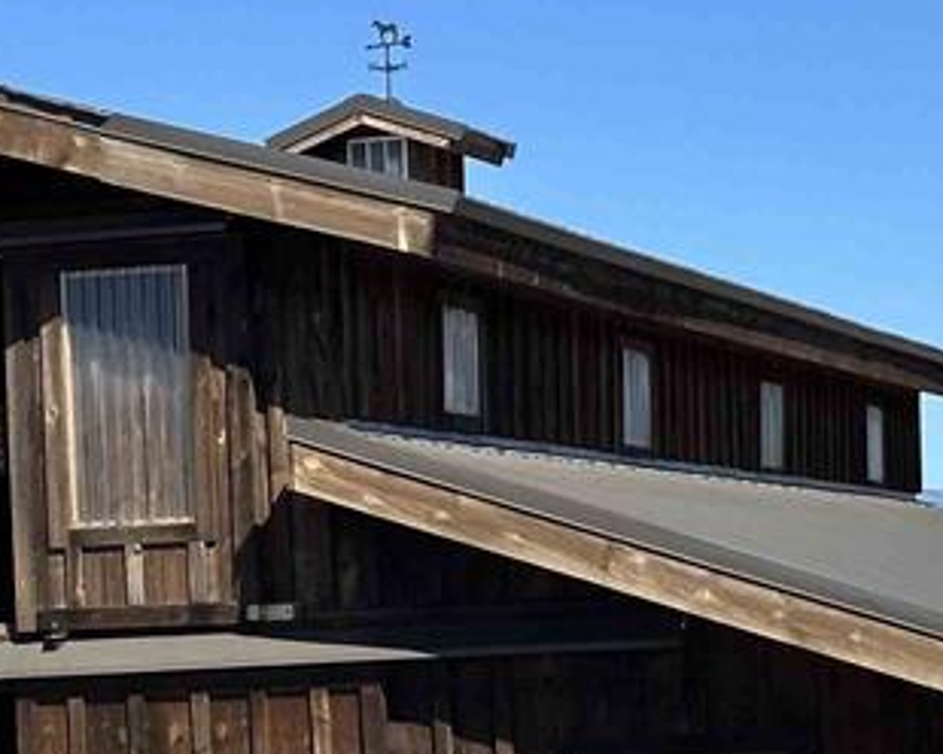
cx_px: 173
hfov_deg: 12.4
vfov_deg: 9.9
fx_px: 4326
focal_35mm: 155
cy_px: 678
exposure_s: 1/3876
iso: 64
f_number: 1.78
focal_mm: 6.86
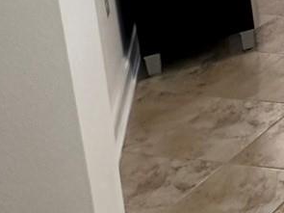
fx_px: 623
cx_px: 700
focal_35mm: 76
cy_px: -180
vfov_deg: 16.1
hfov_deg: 14.6
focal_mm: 2.22
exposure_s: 1/120
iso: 200
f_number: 2.2
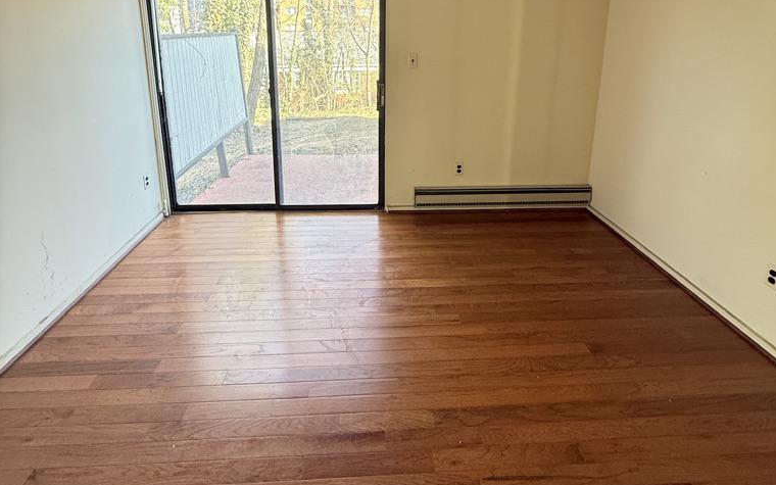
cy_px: 125
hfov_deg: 85.1
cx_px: 390
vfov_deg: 56.8
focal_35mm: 20
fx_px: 423
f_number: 2.2
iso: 320
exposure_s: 1/99
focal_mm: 2.22
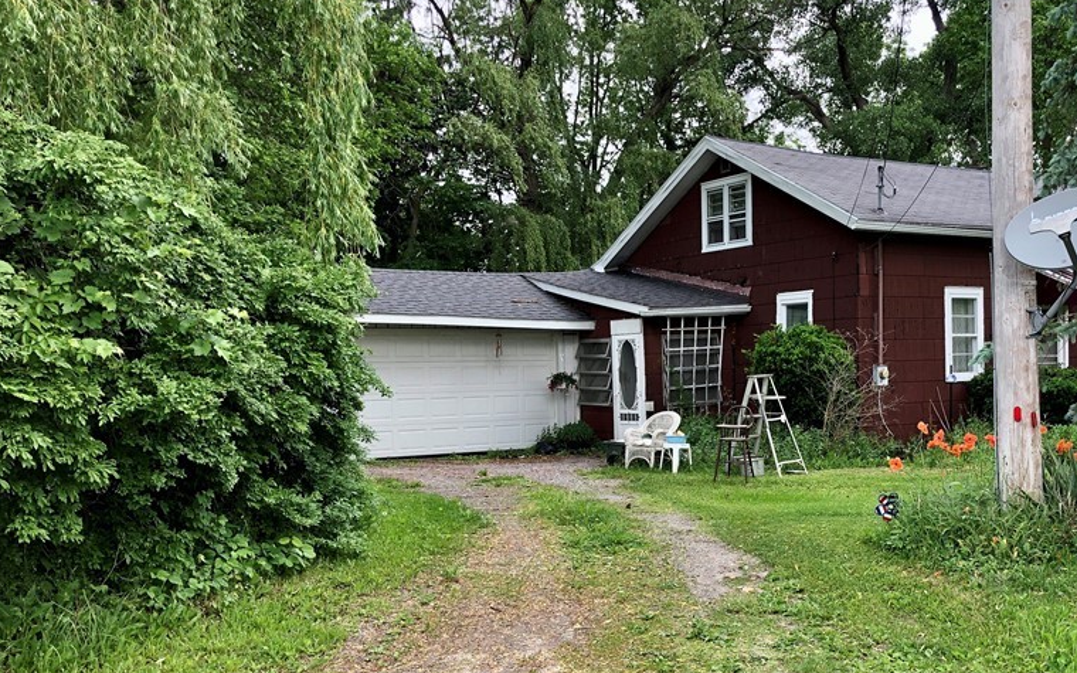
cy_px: 411
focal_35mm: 40
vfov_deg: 31.9
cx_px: 713
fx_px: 1174
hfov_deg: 48.5
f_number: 1.8
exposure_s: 1/303
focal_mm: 4
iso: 20
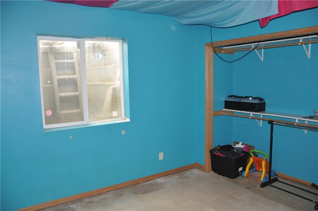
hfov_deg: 67.5
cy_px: 106
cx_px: 159
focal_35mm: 27
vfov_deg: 47.8
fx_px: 238
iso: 800
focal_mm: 18
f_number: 3.5
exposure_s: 1/60
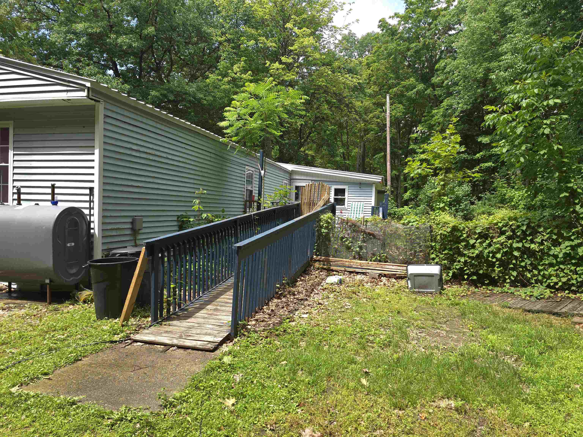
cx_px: 292
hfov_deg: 73.9
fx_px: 387
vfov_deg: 58.9
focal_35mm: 23
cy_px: 218
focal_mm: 6.3
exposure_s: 1/212
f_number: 1.7
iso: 12
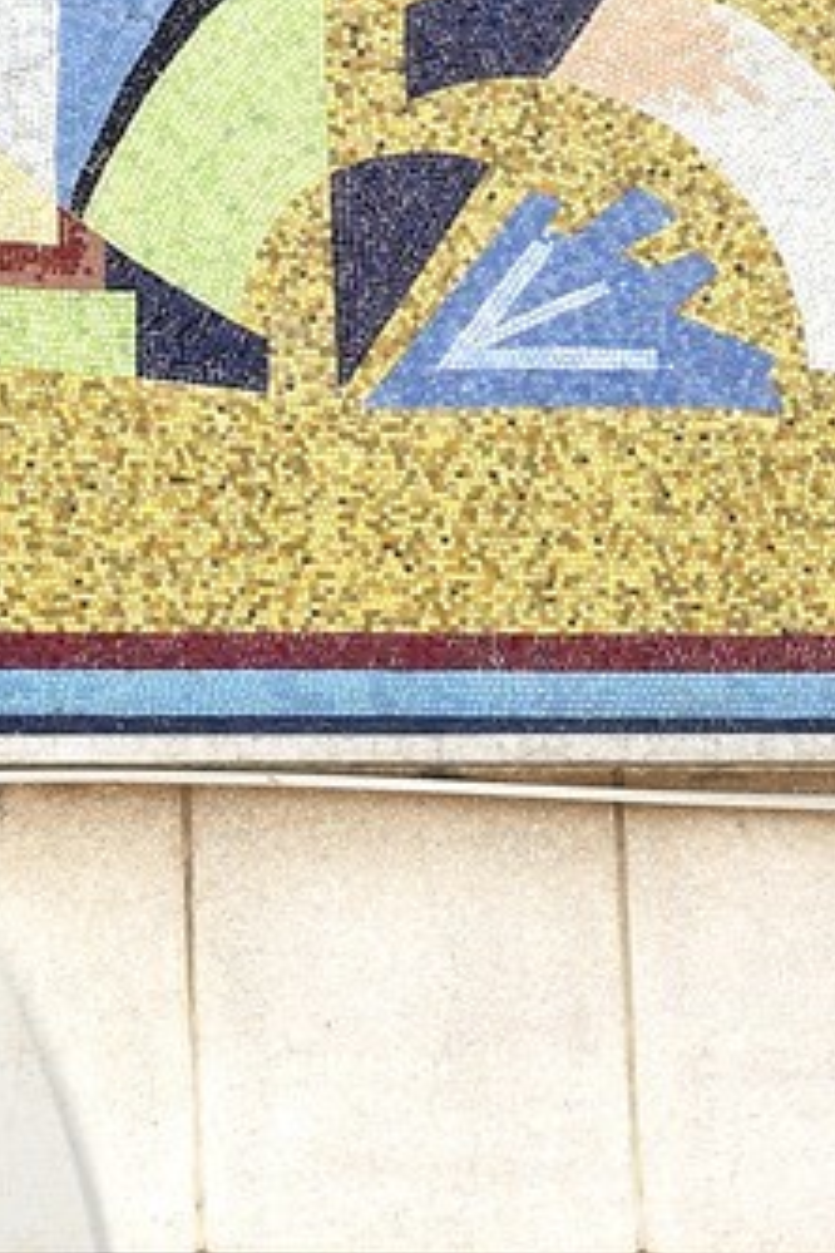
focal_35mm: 192
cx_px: -1046
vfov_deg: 10.5
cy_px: 1498
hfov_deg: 6.8
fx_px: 6679
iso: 200
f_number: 9
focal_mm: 40
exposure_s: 1/250
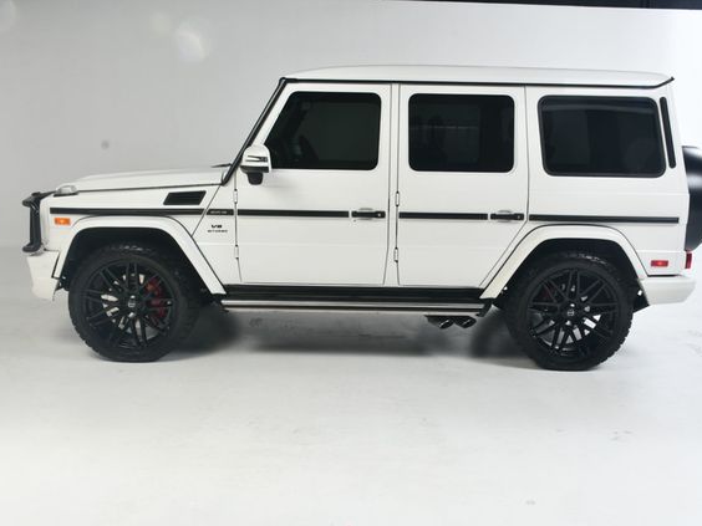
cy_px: 264
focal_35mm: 36
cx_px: 378
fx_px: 730
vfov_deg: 39.7
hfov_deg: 51.3
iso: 100
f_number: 11
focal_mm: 22
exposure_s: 1/160
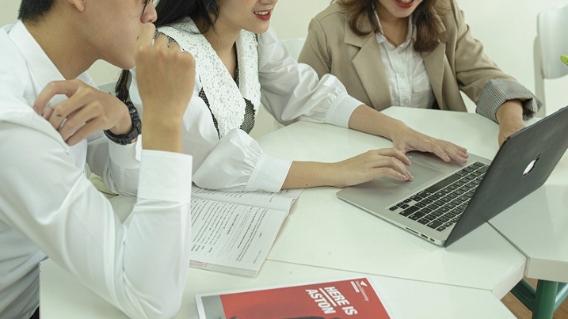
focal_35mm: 46
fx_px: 693
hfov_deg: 44.6
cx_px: 276
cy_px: 90
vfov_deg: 25.7
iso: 800
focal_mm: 35
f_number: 5
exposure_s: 1/125
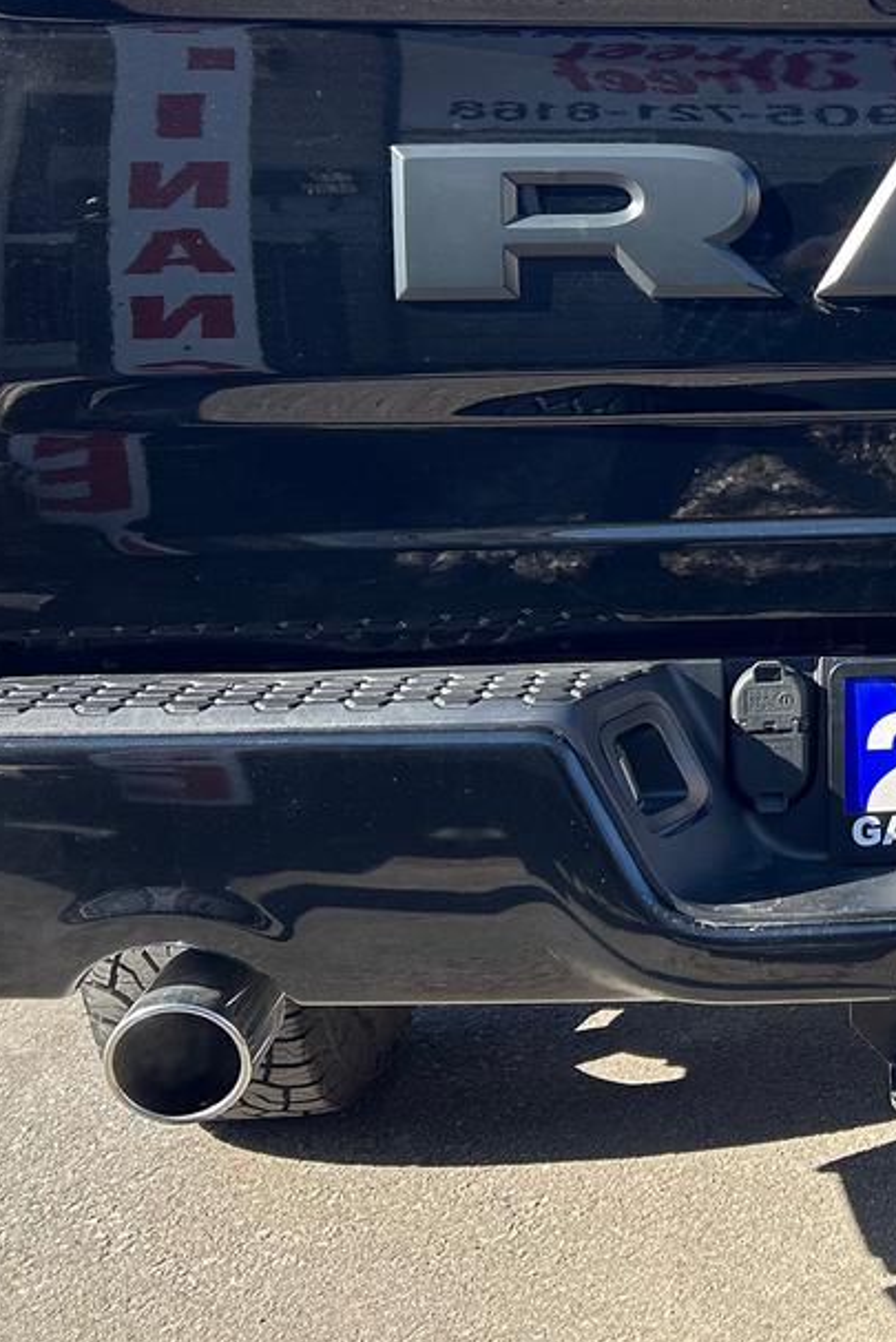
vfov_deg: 34.3
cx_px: 1049
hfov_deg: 22.1
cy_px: 338
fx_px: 2127
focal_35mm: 57
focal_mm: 5.7
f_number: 1.5
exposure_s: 1/808
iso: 50
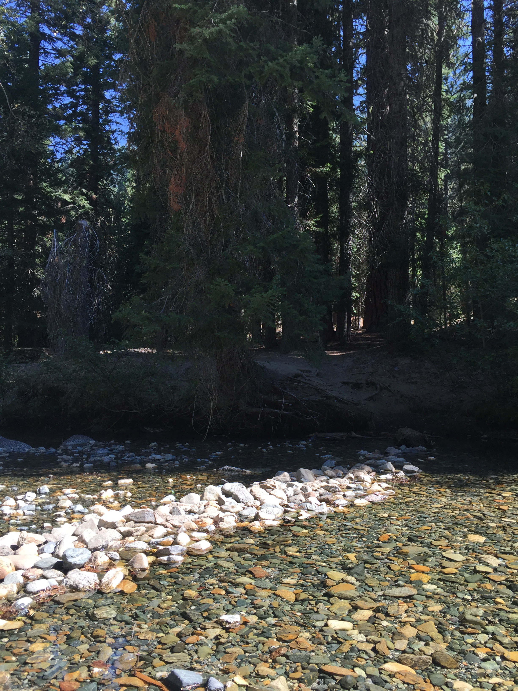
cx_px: 259
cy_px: 346
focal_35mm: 29
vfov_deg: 61.7
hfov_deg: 48.2
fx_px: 579
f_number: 2.2
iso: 32
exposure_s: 1/494
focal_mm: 4.15
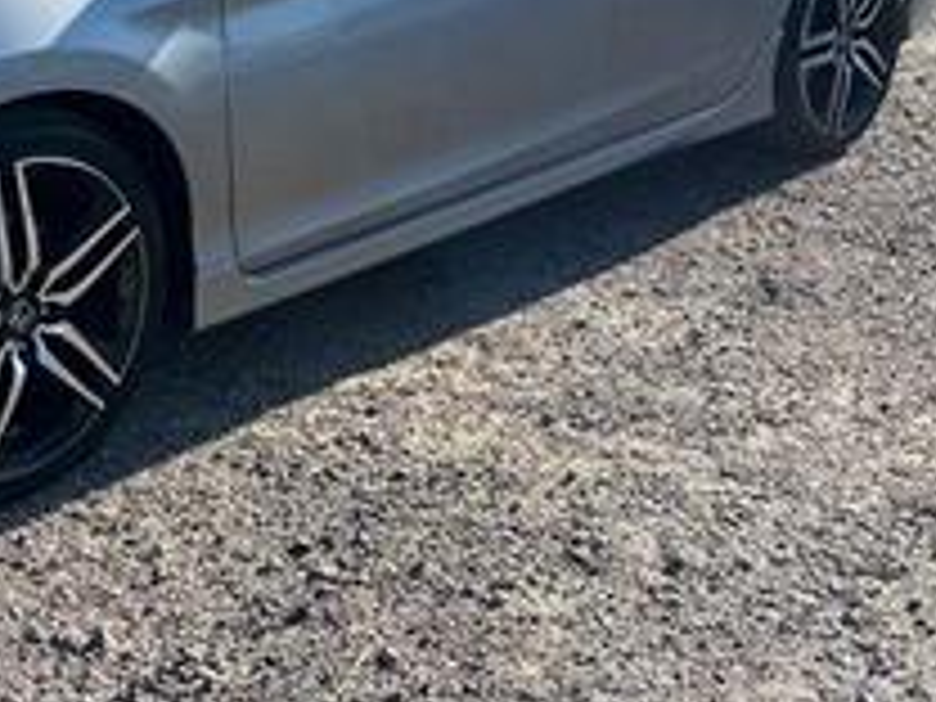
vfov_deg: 22.5
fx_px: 1703
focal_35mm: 63
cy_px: 22
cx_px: 162
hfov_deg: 29.9
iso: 50
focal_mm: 5.7
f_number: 1.5
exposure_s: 1/3257
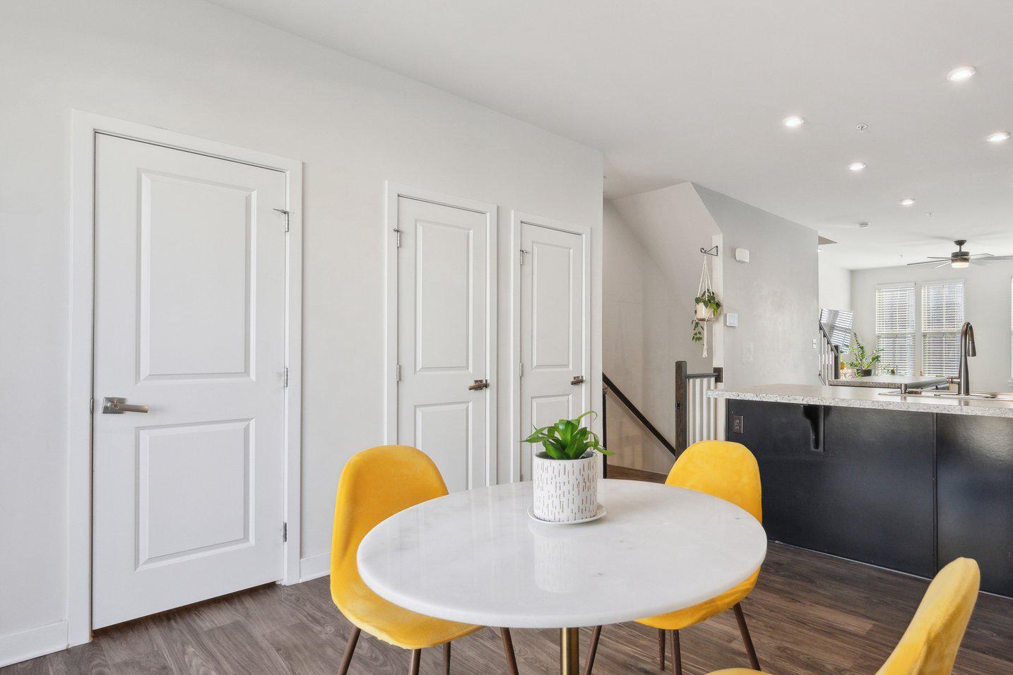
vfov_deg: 61.9
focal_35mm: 20
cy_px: 348
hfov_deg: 82.9
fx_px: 563
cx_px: 610
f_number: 7.1
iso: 400
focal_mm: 14
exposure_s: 1/125
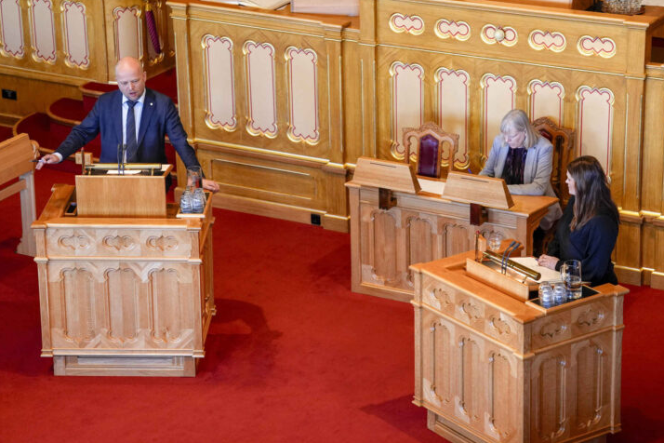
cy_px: 222
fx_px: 2139
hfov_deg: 17.6
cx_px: 333
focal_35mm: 116
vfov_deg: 11.8
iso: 1600
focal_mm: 115
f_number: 3.2
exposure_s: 1/500
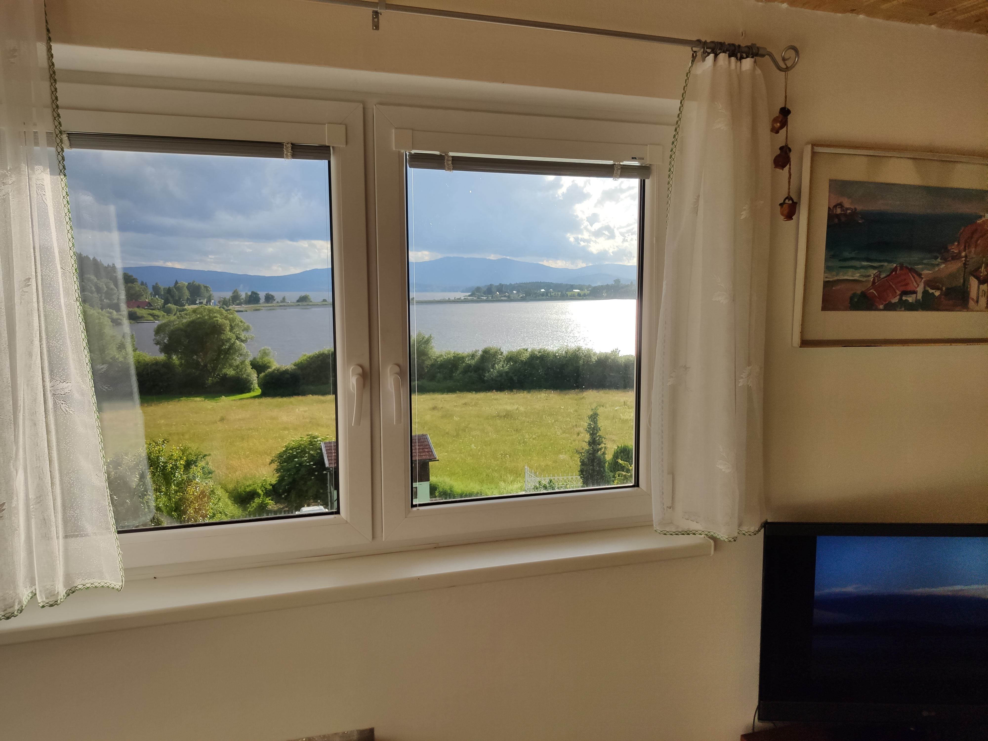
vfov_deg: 53.1
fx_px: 742
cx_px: 494
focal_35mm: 26
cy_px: 370
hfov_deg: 67.3
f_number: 1.75
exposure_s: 1/2445
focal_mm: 4.75
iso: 112
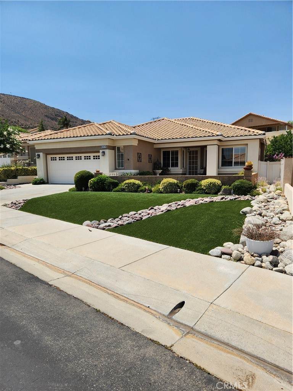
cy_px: 196
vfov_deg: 73.9
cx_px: 146
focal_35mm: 23
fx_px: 260
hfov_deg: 58.9
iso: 20
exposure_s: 1/2283
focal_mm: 5.4
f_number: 1.8
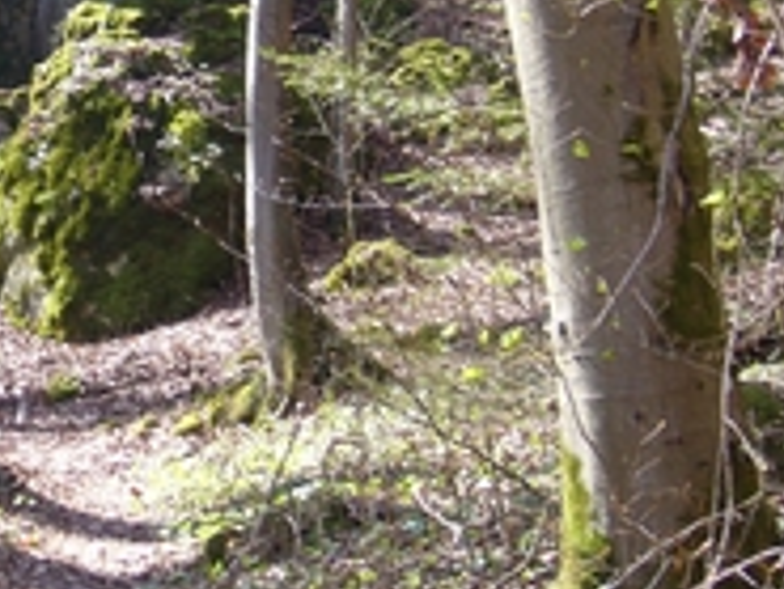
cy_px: 89
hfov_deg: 16.3
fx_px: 2697
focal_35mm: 119
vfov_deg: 12.4
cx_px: 64
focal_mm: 9.1
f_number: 3.5
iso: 80
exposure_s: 1/100
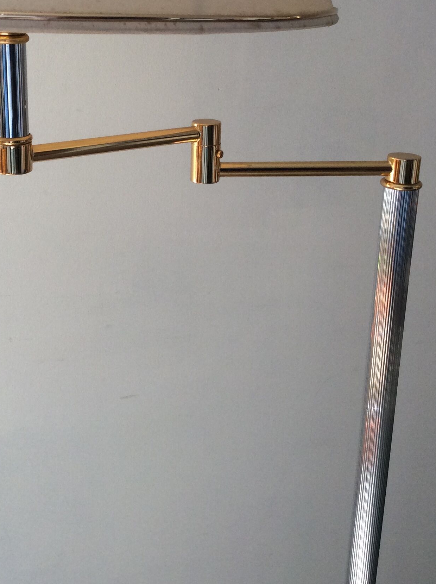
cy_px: 207
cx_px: 156
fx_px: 842
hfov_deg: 28.9
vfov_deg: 37.9
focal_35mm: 50
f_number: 2.4
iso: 64
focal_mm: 3.3
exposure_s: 1/100
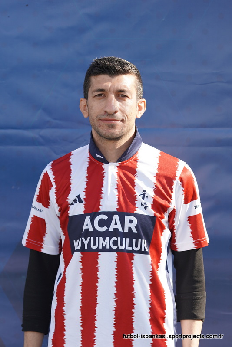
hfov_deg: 11.4
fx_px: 1159
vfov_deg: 17.1
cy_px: 174
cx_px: 116
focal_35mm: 120
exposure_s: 1/250
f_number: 4
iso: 100
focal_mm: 120
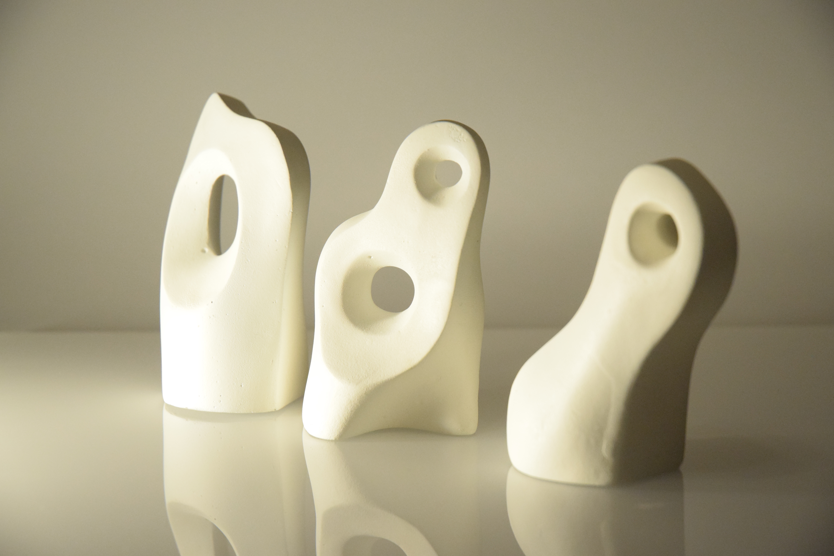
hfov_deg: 19.3
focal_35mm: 106
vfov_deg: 12.9
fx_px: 2455
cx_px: 418
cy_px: 280
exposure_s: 1/320
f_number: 4.5
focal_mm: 70
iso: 3200
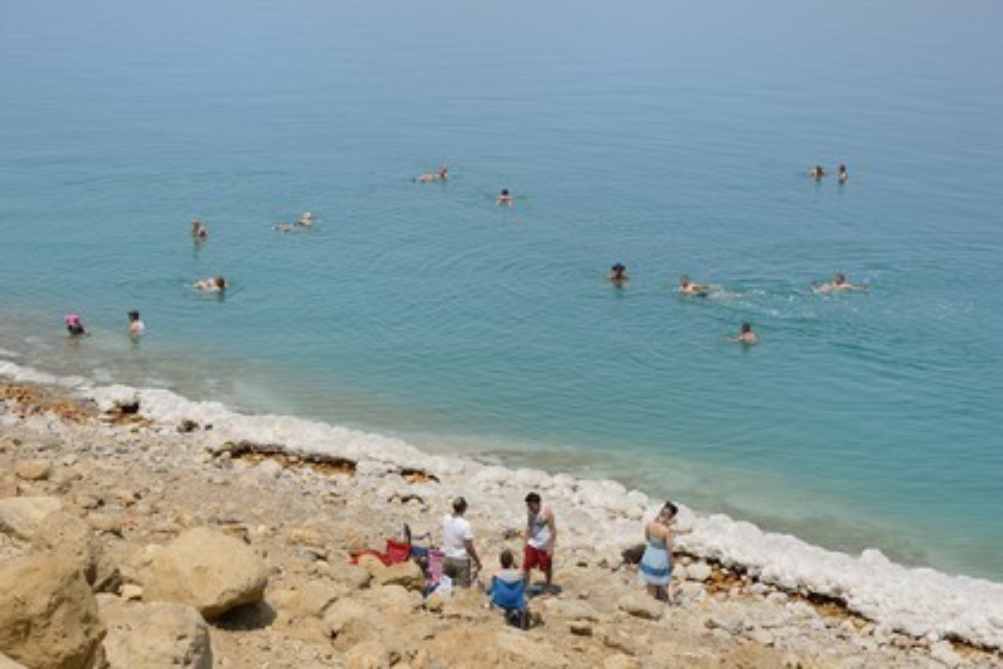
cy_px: 334
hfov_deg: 28.8
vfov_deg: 19.5
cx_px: 502
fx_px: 1950
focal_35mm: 70
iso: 100
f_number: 9
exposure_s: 1/400
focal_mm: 70
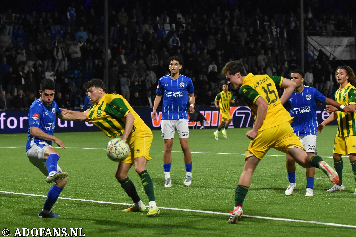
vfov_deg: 13.0
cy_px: 118
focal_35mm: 105
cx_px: 178
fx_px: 1038
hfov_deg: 19.5
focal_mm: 70
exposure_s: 1/800
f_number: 2.8
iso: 3200
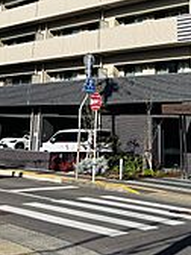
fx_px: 456
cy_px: -47
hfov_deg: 23.6
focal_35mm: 62
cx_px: 105
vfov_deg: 27.6
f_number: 1.6
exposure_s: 1/5348
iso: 50
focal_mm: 5.96
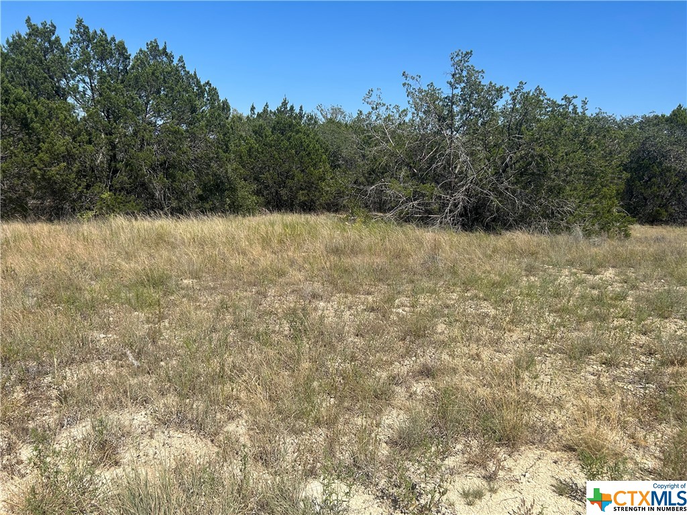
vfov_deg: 53.1
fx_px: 516
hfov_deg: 67.3
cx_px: 344
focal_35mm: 26
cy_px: 258
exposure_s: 1/4630
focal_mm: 5.7
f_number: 1.5
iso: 50
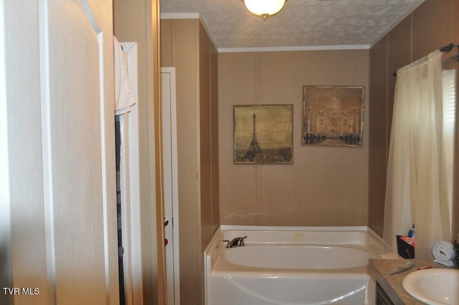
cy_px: 152
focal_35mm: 33
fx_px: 420
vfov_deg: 39.9
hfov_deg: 57.3
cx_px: 230
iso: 800
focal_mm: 22
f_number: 4
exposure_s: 1/60
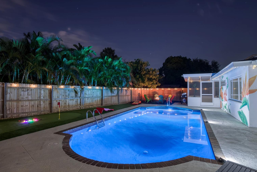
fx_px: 136
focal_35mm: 19
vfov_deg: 64.6
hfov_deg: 86.9
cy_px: 87
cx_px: 127
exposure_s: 10
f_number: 8
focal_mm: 12
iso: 400
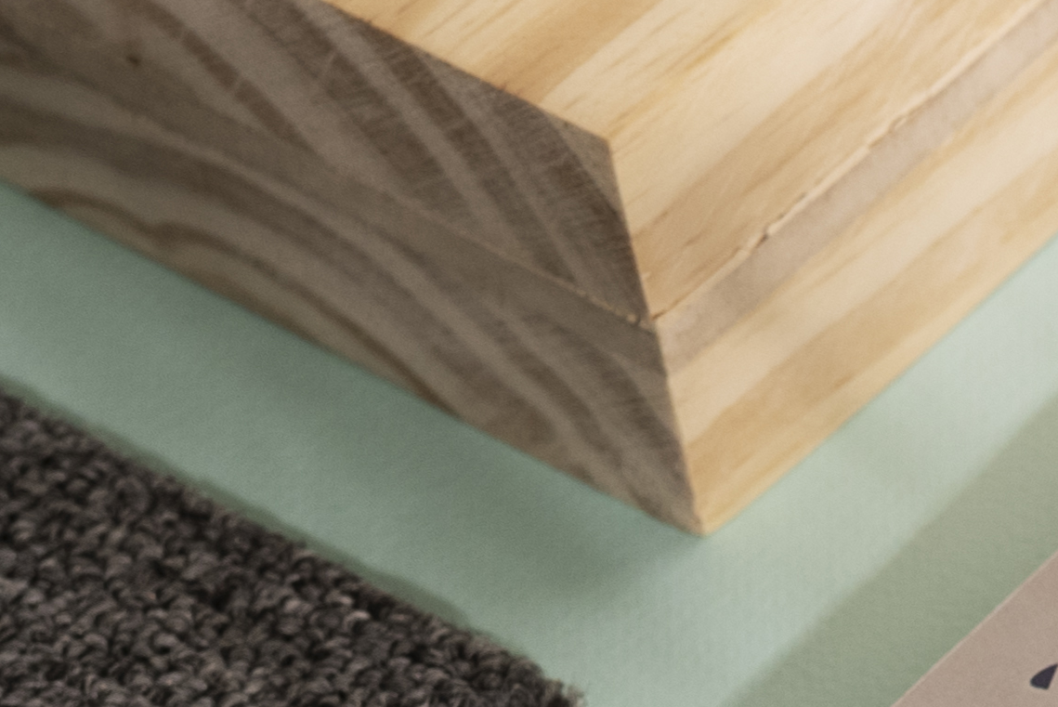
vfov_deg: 5.2
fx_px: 7763
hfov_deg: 7.3
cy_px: 1065
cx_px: 2575
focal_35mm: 264
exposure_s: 1/125
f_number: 8
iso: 250
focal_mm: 50
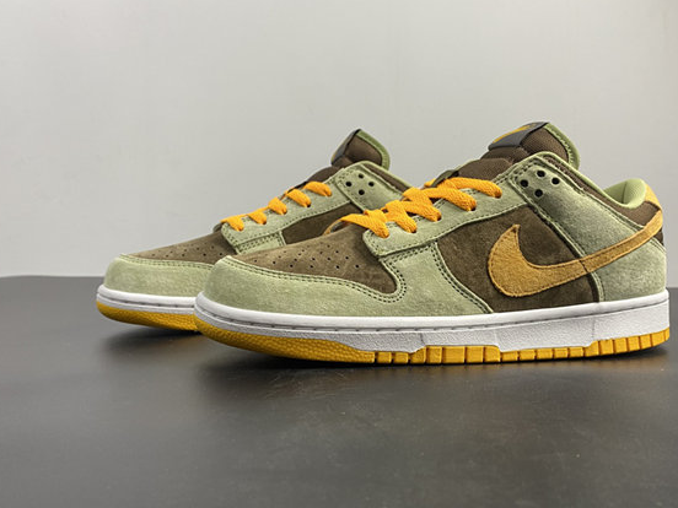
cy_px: 261
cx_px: 392
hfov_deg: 55.1
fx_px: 646
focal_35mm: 33
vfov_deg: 42.9
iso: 80
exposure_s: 1/50
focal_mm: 4.25
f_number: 1.8
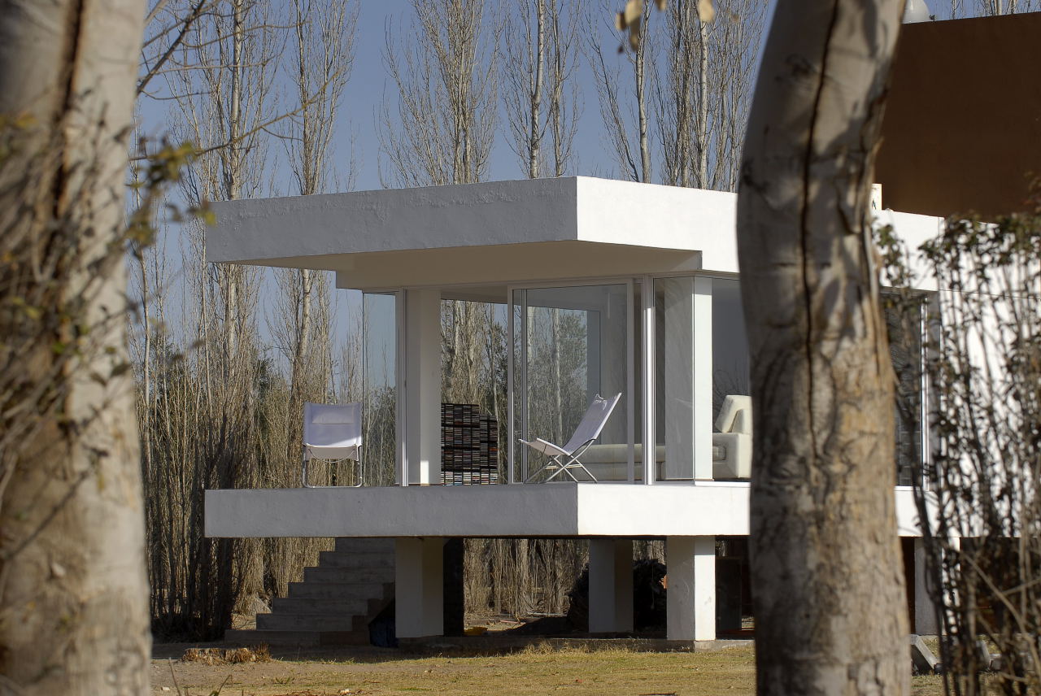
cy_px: 348
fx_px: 4428
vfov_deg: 9.0
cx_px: 520
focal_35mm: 153
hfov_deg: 13.4
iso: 100
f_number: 8
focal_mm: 102
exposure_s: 1/200
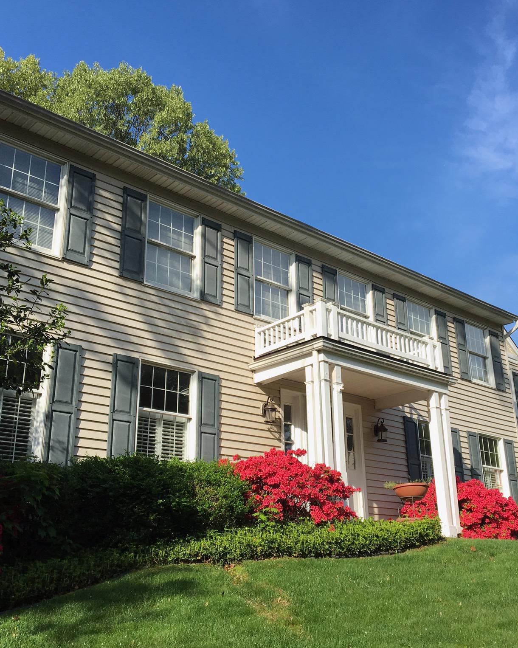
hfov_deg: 39.0
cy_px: 325
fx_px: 729
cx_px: 306
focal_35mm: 38
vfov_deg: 47.9
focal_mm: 4.15
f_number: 2.2
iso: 25
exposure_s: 1/1304
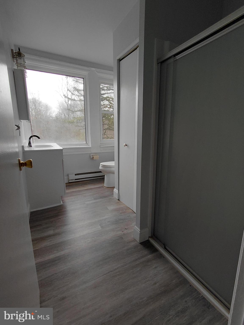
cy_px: 162
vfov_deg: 94.5
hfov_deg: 78.1
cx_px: 122
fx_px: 150
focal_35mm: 16
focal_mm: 1.64
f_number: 2.2
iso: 64
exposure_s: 1/120
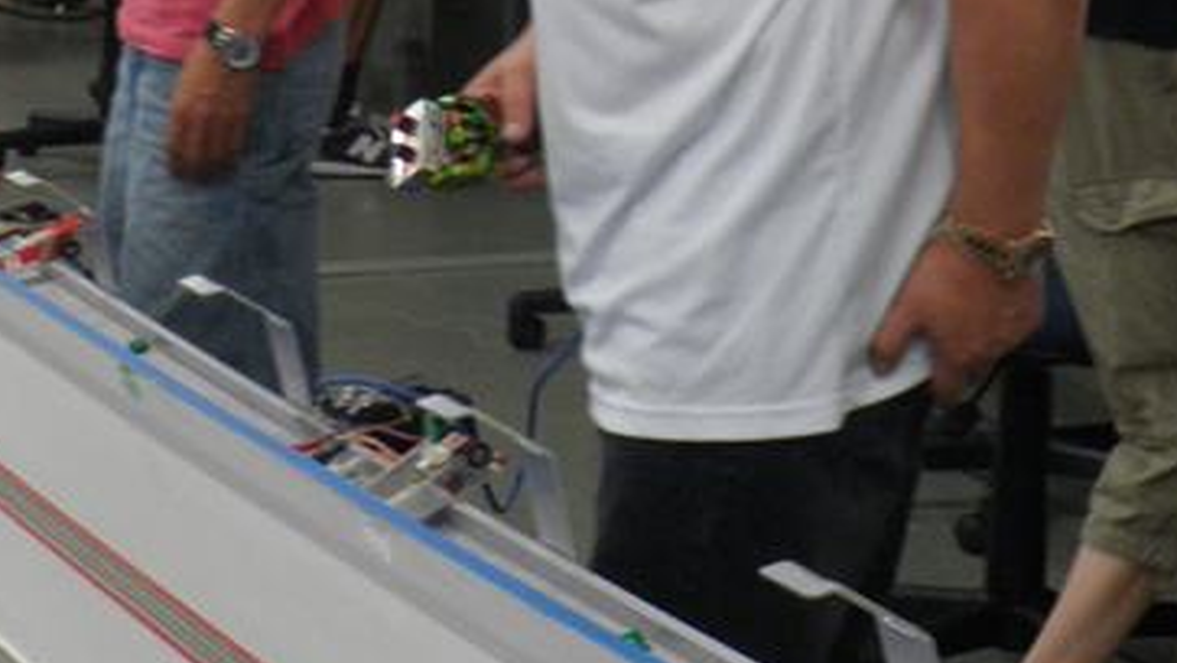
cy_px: -84
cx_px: 390
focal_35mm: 151
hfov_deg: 14.2
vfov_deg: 8.0
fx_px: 4715
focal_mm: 8.7
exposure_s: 1/15
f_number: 4.2
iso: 200
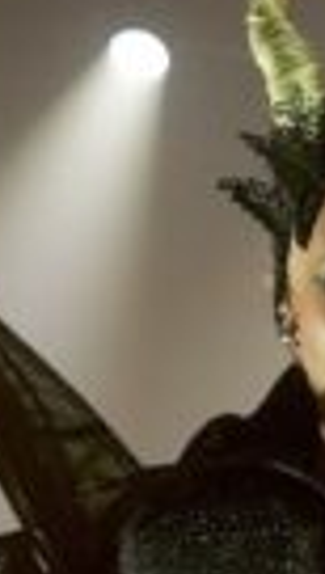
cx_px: 409
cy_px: 409
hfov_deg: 3.9
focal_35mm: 310
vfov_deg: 6.9
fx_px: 4725
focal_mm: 35
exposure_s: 1/160
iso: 1600
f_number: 4
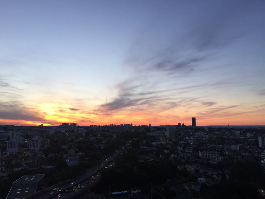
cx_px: 132
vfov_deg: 46.8
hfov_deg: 59.9
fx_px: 230
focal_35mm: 30
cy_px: 100
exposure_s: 1/100
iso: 40
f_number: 2.2
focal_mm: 4.15
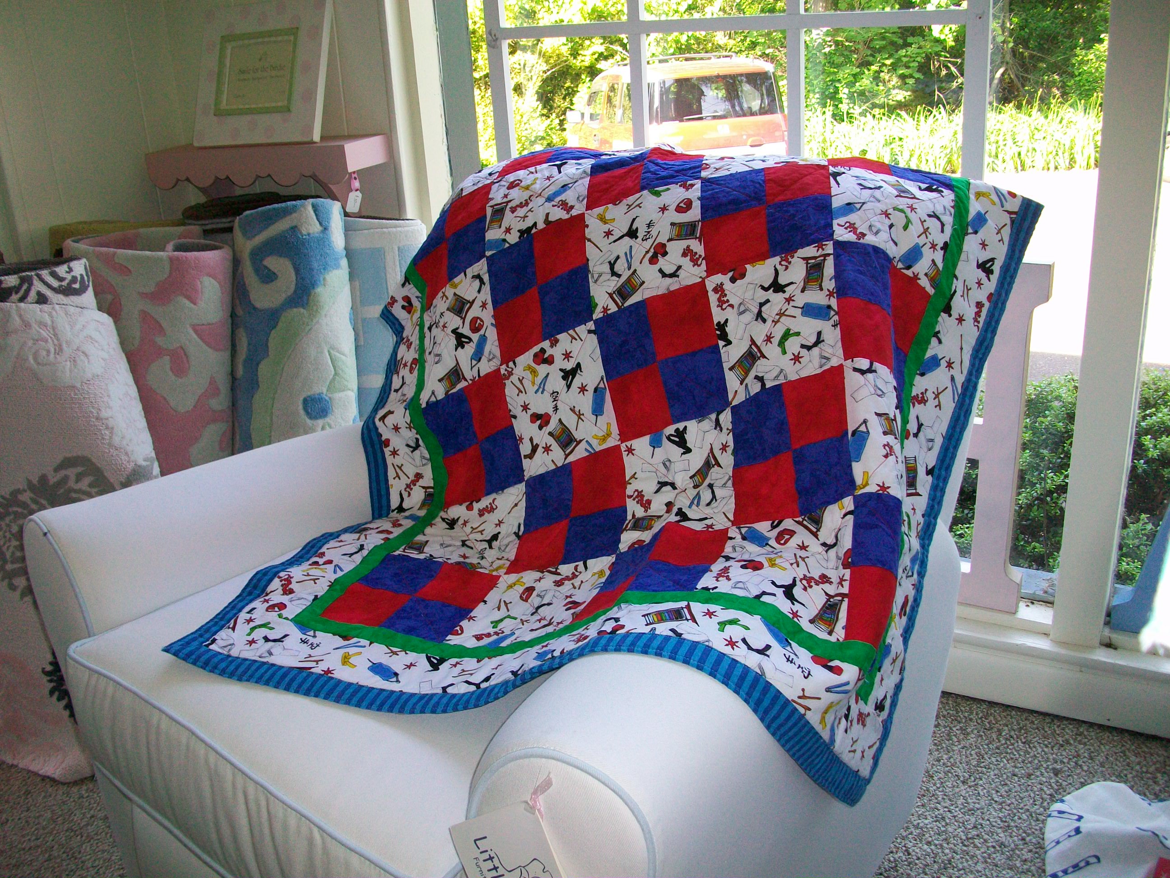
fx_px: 1082
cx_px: 585
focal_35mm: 32
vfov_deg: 44.2
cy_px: 439
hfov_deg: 56.8
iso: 120
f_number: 2.8
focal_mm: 5.7
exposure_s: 1/80
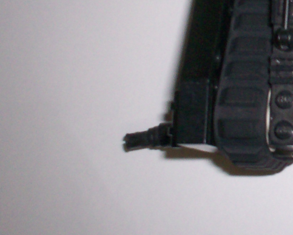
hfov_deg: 16.0
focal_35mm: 110
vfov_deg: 13.8
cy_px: 15
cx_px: 441
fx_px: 954
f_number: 4.5
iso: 140
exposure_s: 1/60
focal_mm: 6
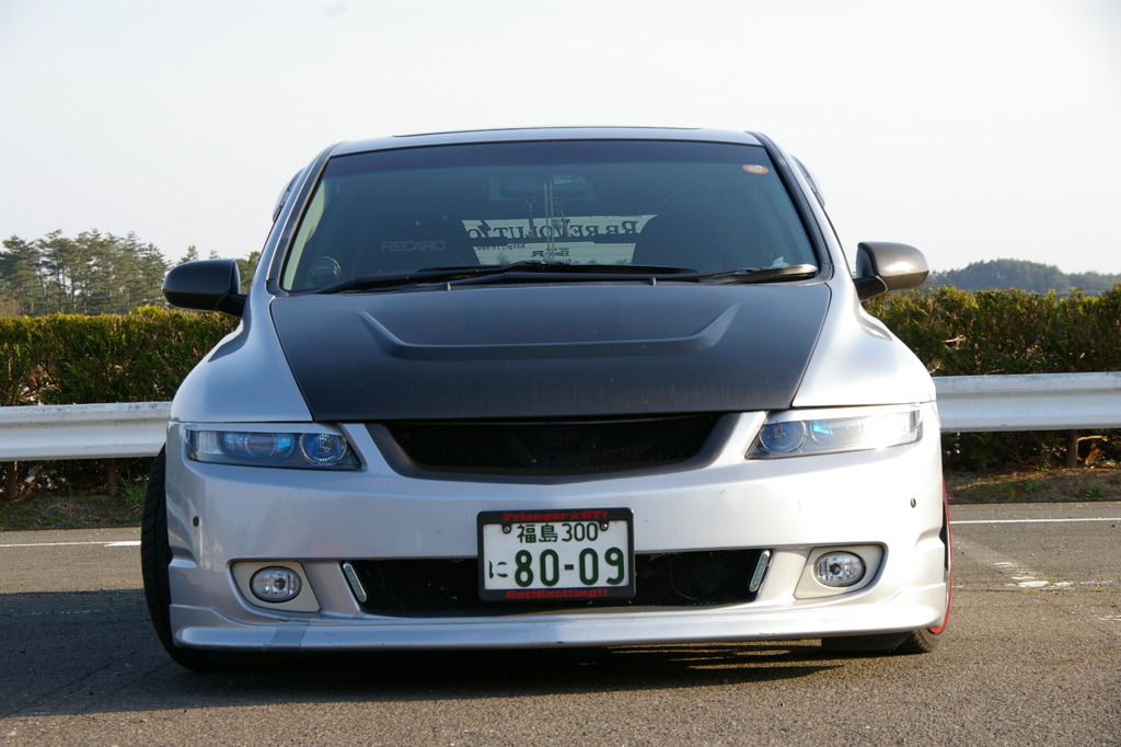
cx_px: 560
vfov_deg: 13.0
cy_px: 374
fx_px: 3268
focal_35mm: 105
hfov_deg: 19.5
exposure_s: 1/125
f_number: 9.5
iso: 200
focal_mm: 70
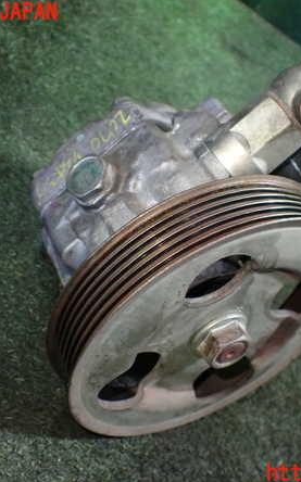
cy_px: 243
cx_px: 186
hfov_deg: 29.7
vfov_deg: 46.2
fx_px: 565
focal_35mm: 43
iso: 800
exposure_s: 1/80
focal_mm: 5.4
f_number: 2.3
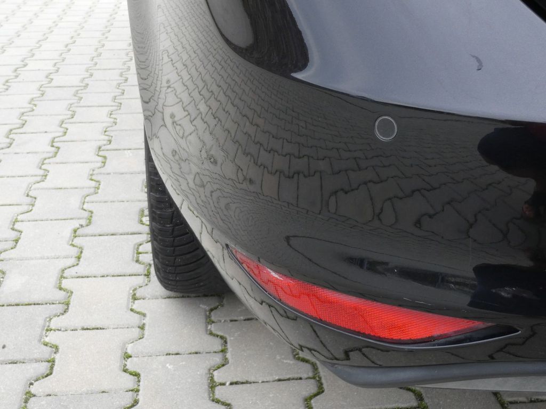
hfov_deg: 36.2
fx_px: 836
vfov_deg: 27.5
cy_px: 204
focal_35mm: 53
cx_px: 273
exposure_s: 1/80
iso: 250
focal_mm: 9.5
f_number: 5.6
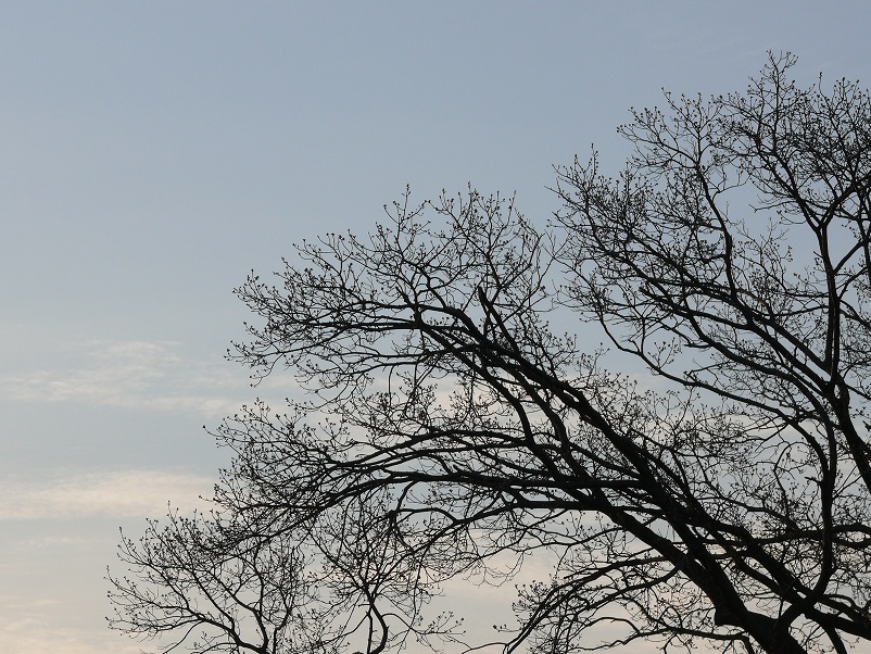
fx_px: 4556
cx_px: 432
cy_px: 327
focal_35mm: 181
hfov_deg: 10.9
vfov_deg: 8.2
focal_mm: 33.6
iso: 100
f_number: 5.6
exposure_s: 1/400
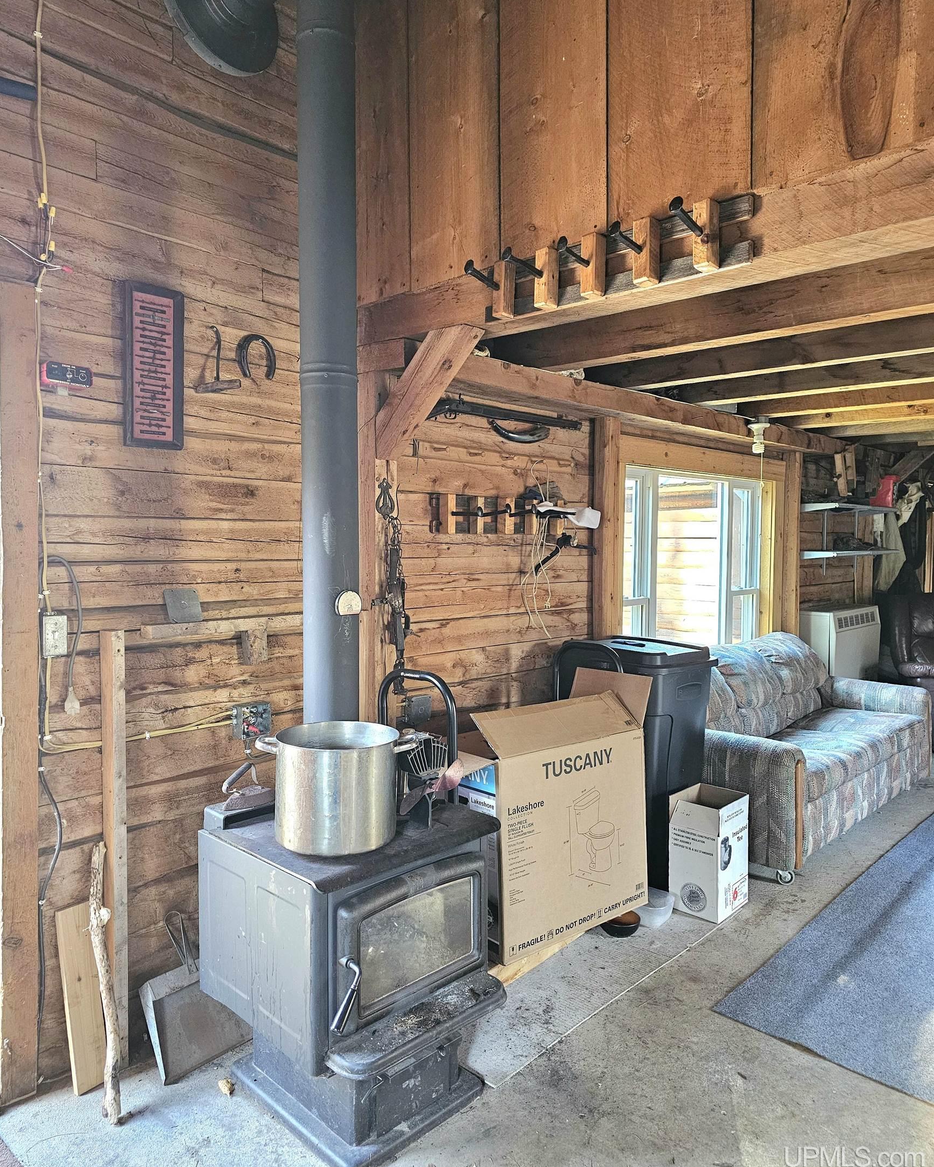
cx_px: 466
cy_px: 560
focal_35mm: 24
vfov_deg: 70.3
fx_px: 829
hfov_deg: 58.8
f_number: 1.7
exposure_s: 1/40
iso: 640
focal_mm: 6.3
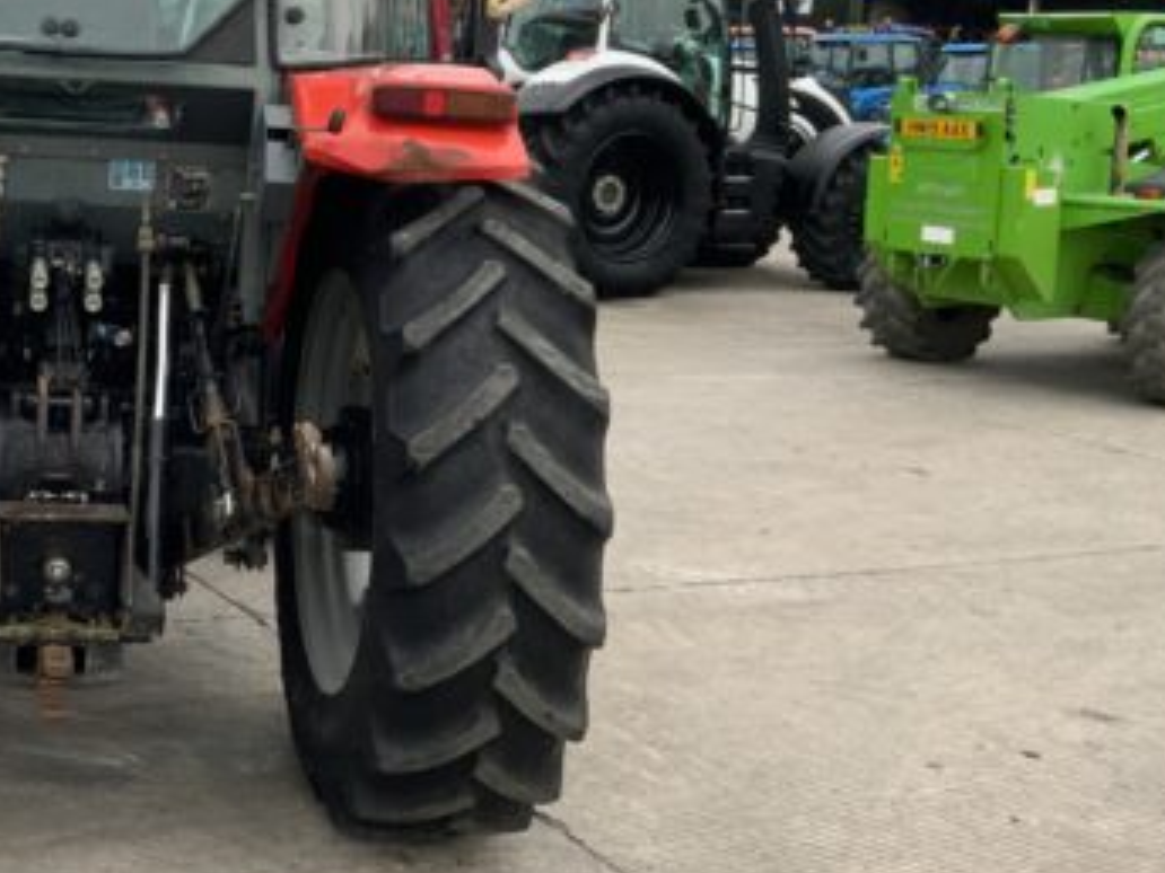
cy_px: 267
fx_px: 1817
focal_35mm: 54
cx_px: 186
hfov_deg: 34.2
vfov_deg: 26.8
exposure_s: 1/122
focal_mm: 3
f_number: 1.8
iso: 50
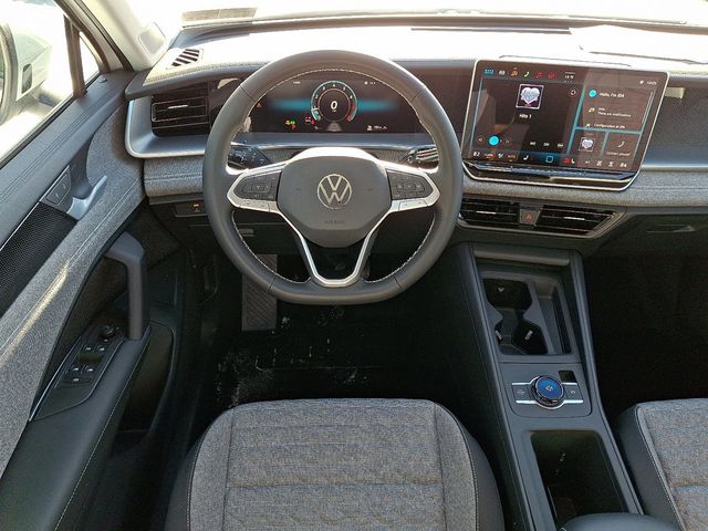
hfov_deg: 69.4
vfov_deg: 54.9
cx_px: 354
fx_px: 511
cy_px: 266
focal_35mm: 25
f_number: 1.8
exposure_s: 1/120
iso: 26
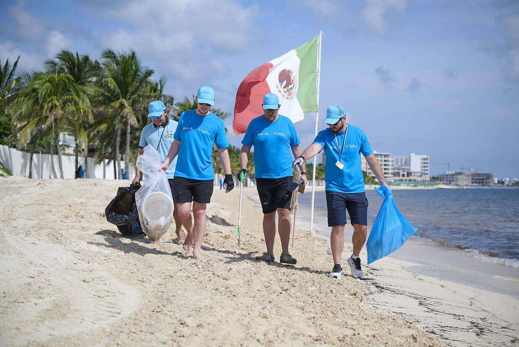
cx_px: 260
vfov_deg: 19.5
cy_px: 174
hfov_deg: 28.8
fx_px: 1009
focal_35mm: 70
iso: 400
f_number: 4
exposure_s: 1/8000
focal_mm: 70
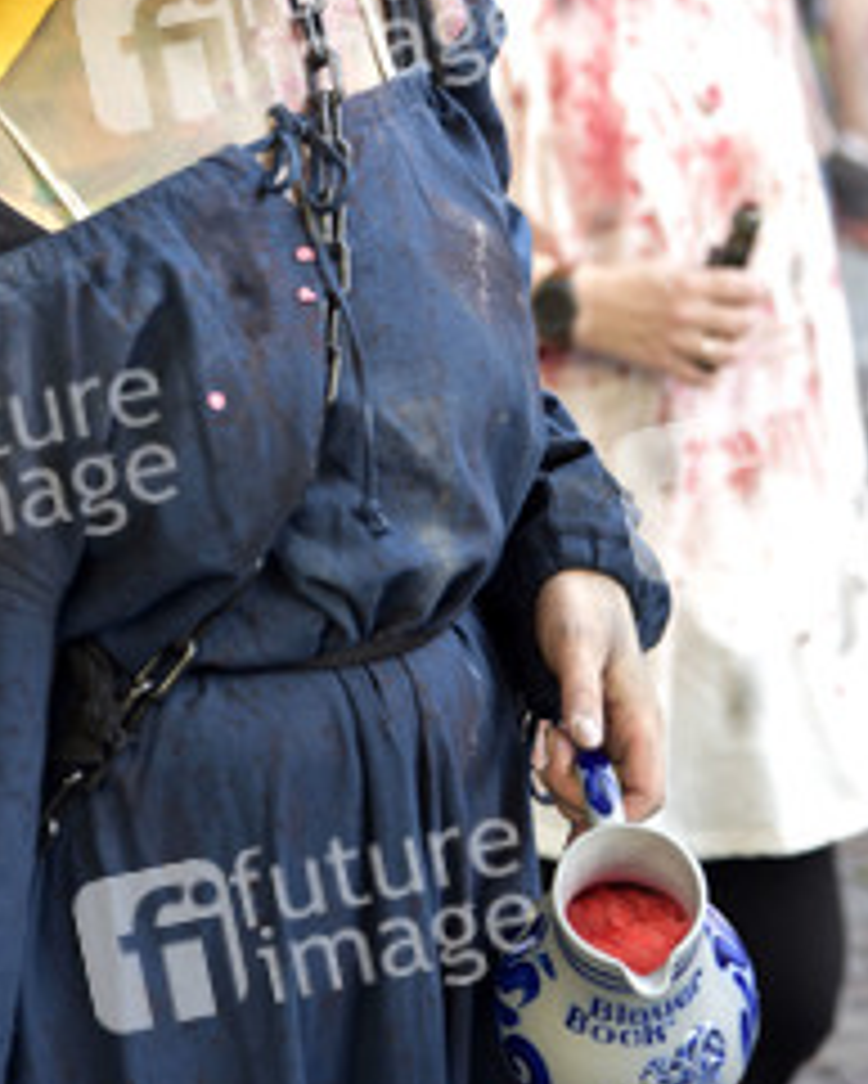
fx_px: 4589
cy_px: 252
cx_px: 436
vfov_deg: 13.4
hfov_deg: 10.8
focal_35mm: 143
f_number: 5
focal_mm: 92
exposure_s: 1/100
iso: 400
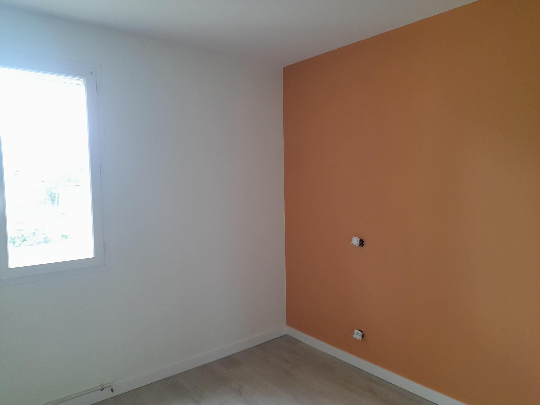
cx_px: 270
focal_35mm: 25
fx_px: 390
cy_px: 202
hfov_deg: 69.4
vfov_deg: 54.9
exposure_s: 1/50
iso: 125
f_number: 2
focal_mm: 4.6
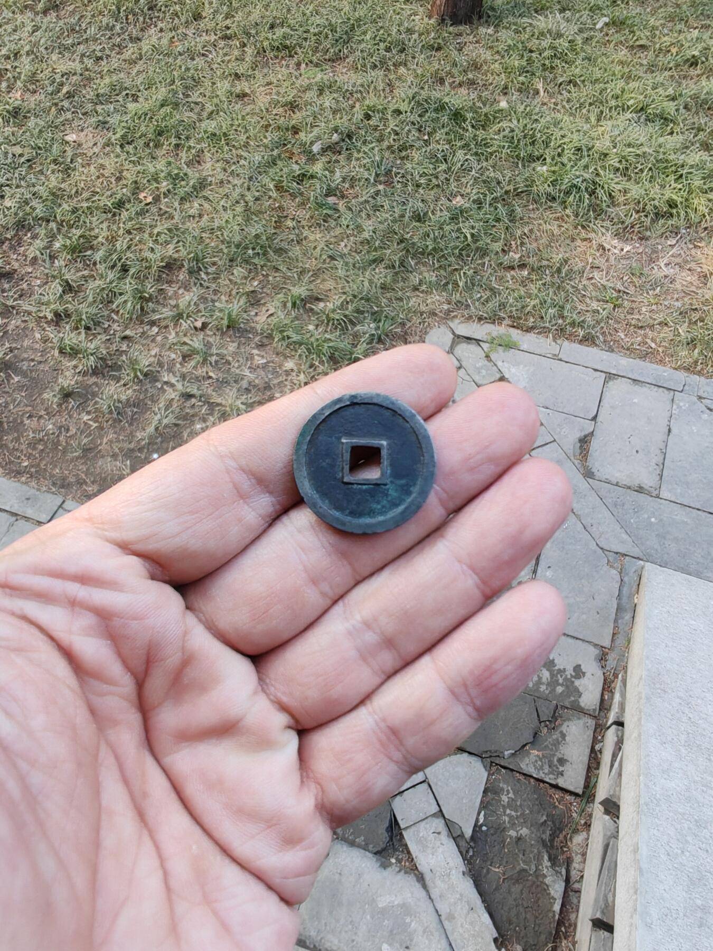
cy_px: 476
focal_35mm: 27
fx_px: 742
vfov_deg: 65.3
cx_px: 356
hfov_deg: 51.4
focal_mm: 1.96
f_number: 2.2
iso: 125
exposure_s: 1/50
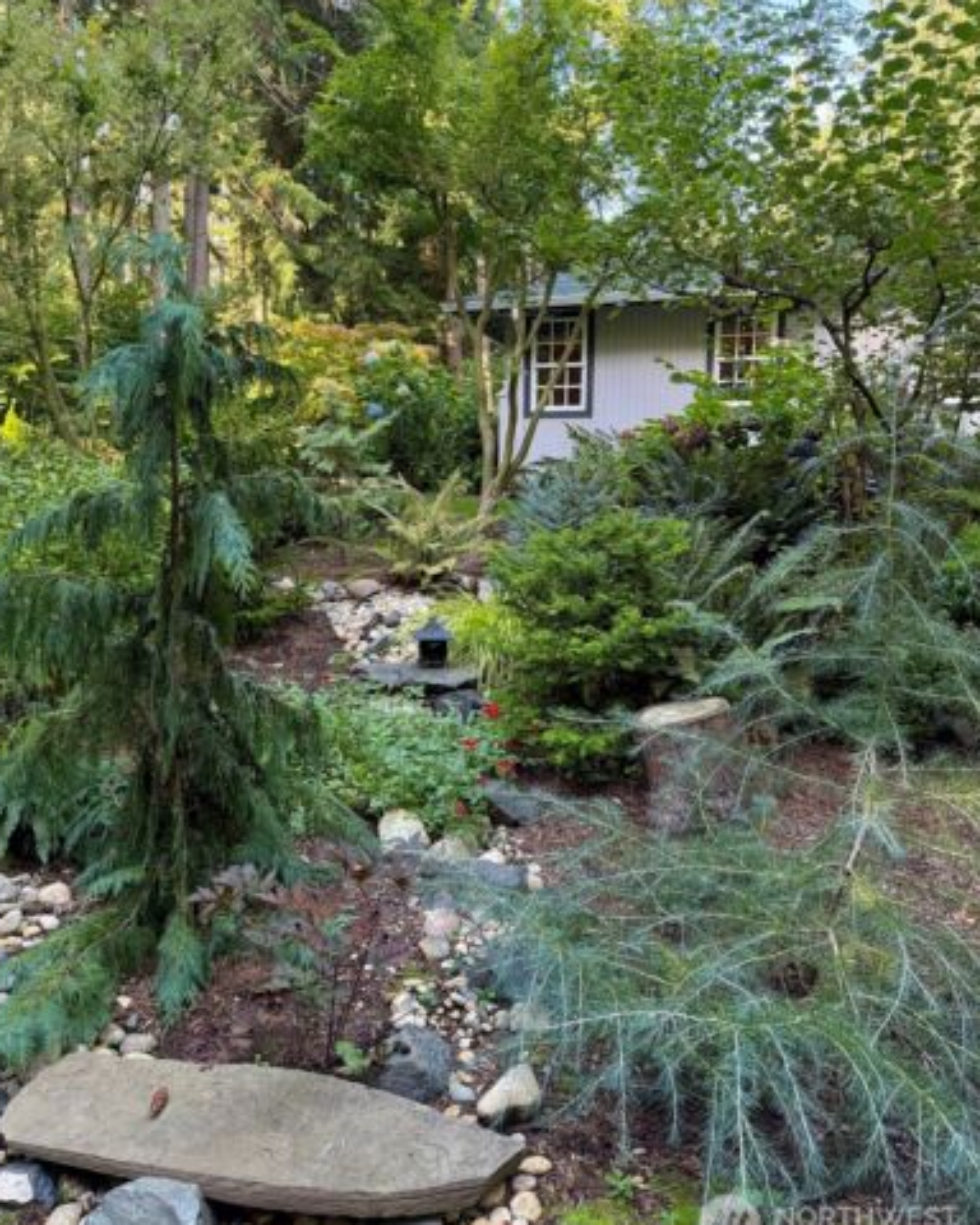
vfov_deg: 66.0
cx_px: 477
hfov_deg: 54.9
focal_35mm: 26
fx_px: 943
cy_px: 588
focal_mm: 6.76
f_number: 1.78
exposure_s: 1/115
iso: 200
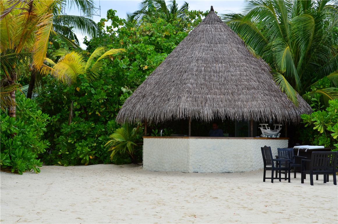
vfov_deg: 22.5
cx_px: 169
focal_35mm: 60
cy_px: 112
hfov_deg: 33.5
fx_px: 562
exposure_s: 1/100
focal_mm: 40
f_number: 11
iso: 100
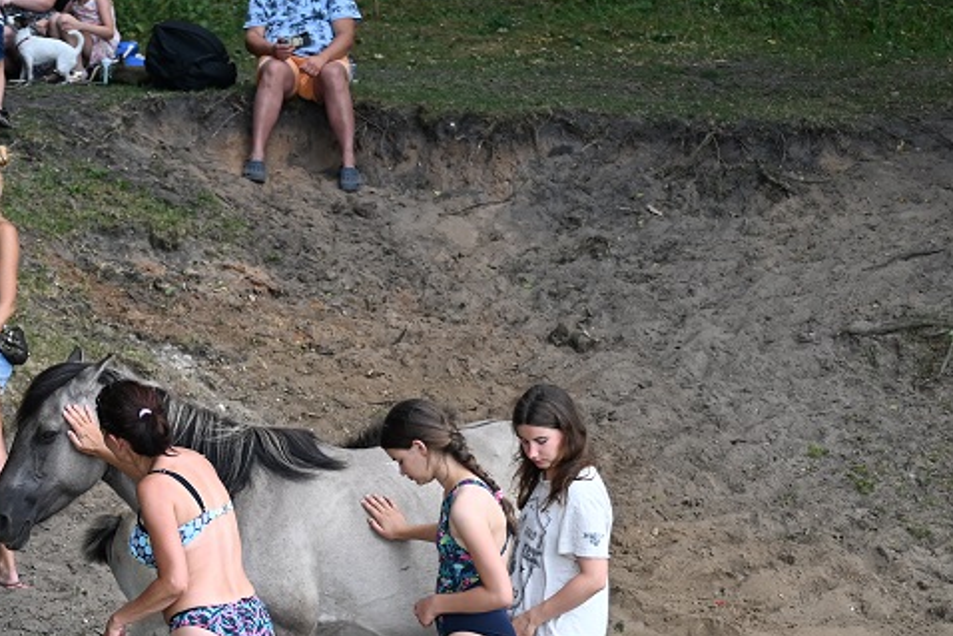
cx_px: 251
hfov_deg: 13.7
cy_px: 606
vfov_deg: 9.2
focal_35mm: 149
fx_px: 3945
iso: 400
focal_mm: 75
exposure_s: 1/500
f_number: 4.5
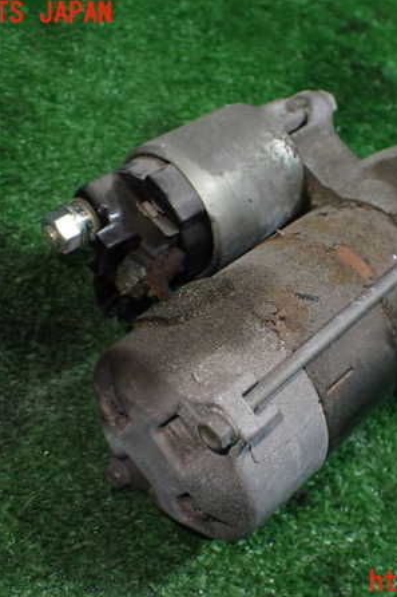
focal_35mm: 42
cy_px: 298
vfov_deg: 46.4
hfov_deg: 31.6
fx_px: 695
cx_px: 270
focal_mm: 5.4
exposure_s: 1/125
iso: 640
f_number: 2.3
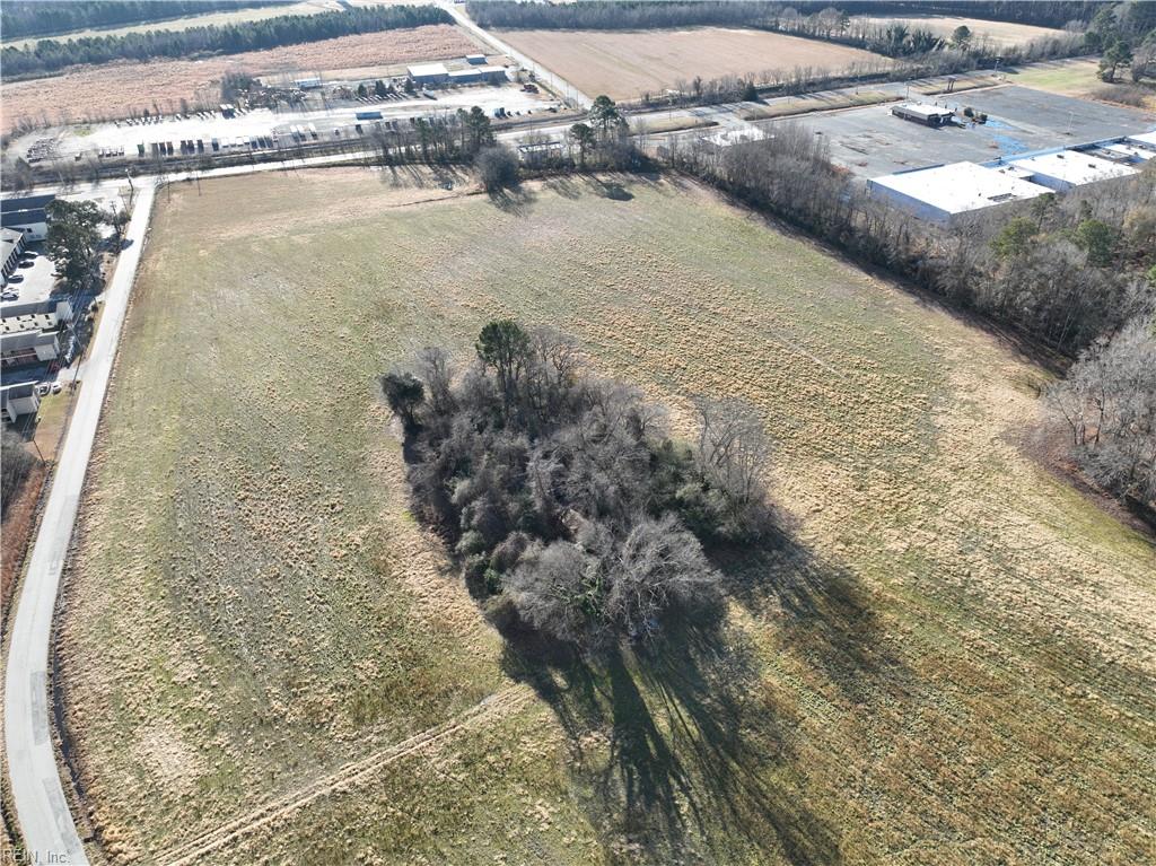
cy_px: 433
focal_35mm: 24
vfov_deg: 56.8
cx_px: 578
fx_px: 801
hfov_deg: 71.6
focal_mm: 12.29
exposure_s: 1/500
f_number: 2.8
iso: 100
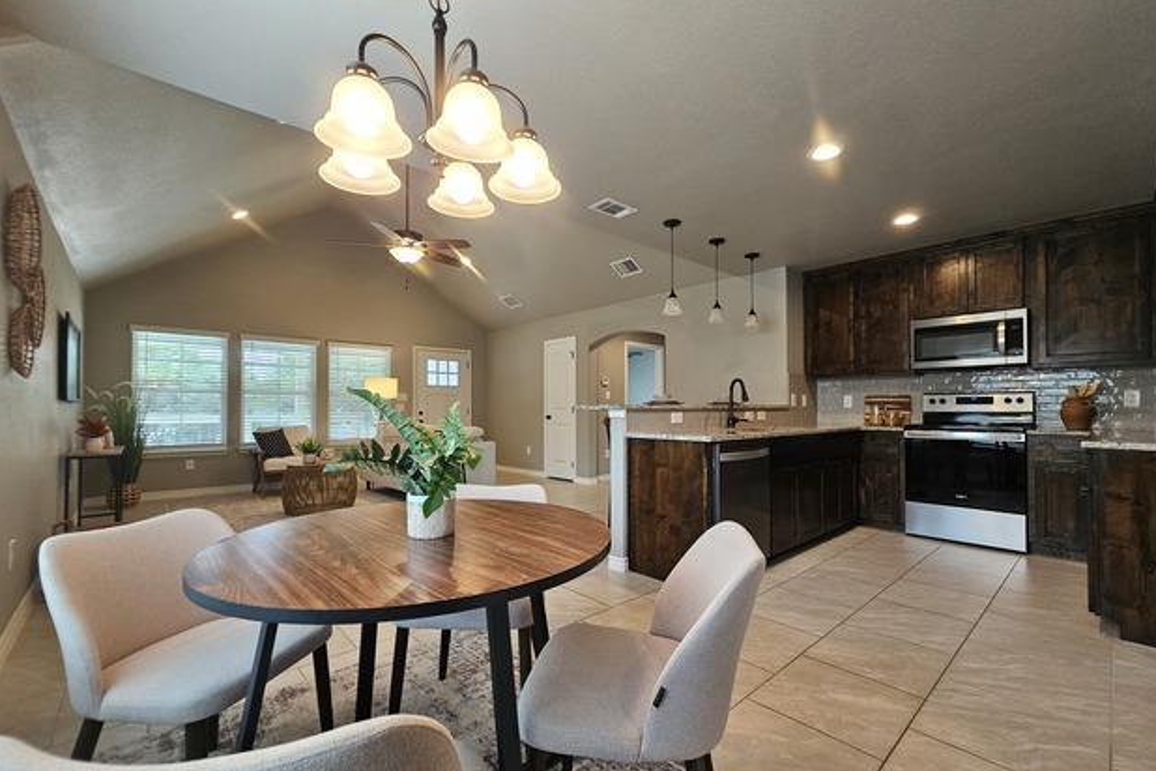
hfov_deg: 104.2
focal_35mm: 14
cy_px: 399
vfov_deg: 81.2
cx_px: 595
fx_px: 450
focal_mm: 2.2
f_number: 2.2
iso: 160
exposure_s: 1/60
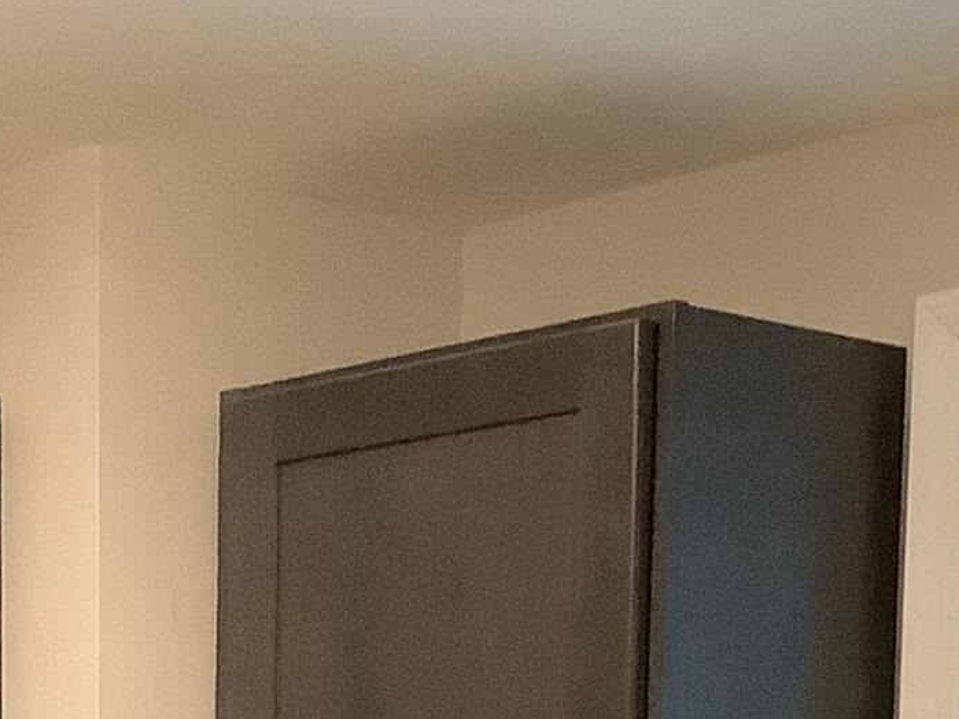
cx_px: 173
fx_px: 3684
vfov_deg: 10.2
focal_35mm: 133
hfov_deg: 14.7
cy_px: 1474
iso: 400
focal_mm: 3.3
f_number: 2.4
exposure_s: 1/40
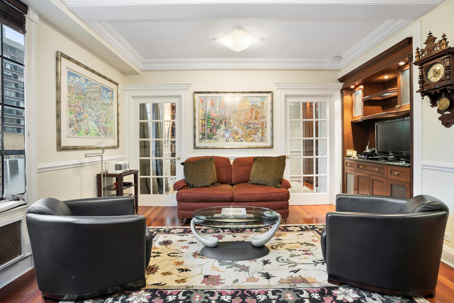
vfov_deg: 70.4
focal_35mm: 17
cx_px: 227
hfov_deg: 93.3
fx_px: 214
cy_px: 152
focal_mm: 17
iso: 100
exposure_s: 2
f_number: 8
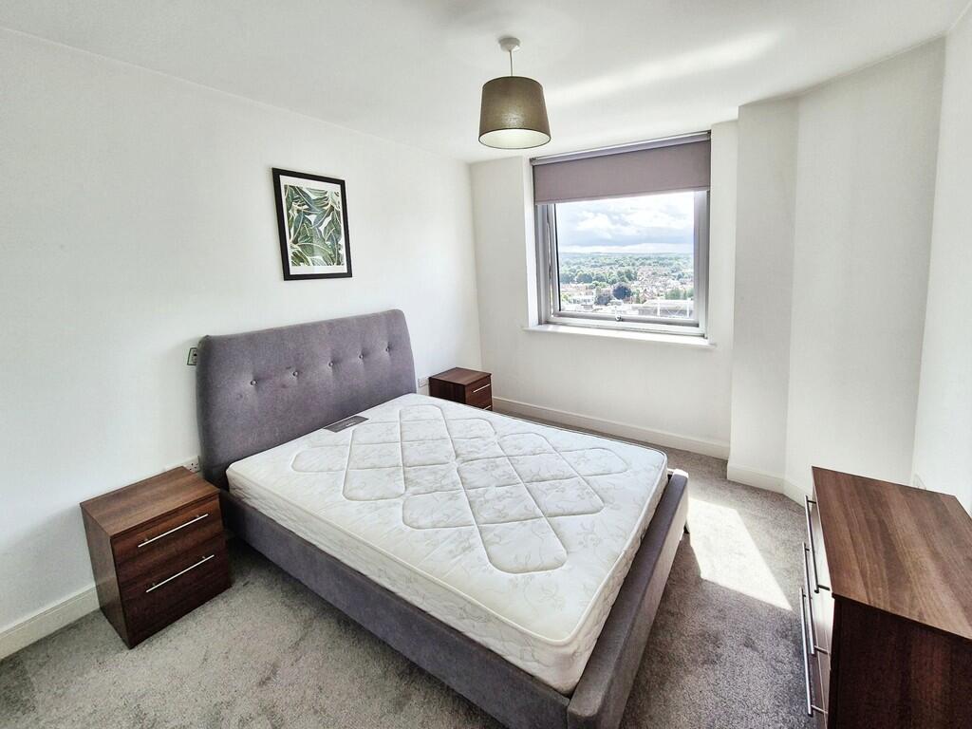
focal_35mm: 13
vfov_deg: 89.9
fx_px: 365
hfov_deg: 106.2
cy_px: 364
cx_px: 486
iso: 50
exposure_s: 1/293
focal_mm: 2.2
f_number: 2.2
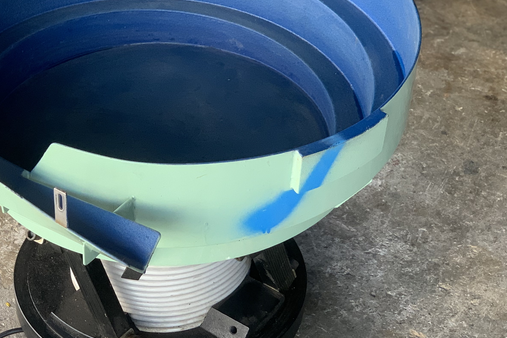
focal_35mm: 92
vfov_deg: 14.9
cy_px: 203
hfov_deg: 22.0
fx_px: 1296
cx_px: 133
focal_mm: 6
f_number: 2.4
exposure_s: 1/122
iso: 80
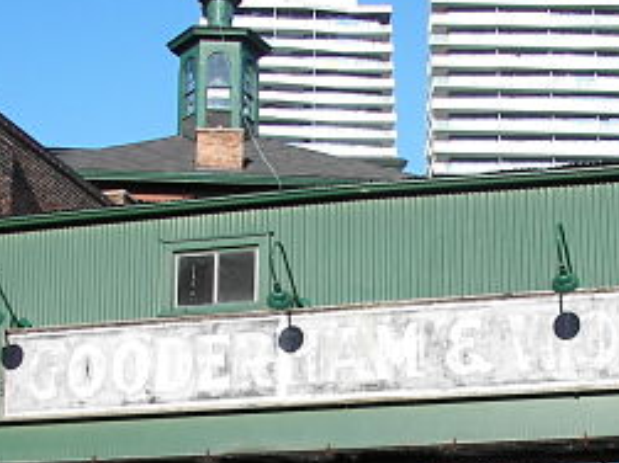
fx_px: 1537
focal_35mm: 86
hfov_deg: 22.7
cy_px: 438
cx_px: 367
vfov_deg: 16.9
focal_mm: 6
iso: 50
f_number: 2.8
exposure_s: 1/640
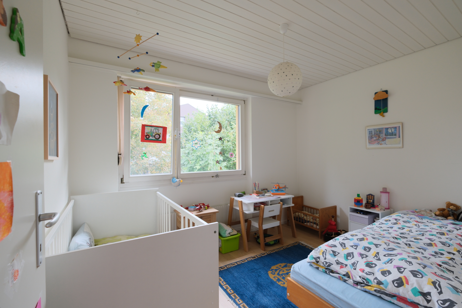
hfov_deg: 100.4
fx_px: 192
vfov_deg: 77.3
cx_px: 231
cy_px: 154
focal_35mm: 15
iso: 320
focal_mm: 10
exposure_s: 1/38
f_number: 4
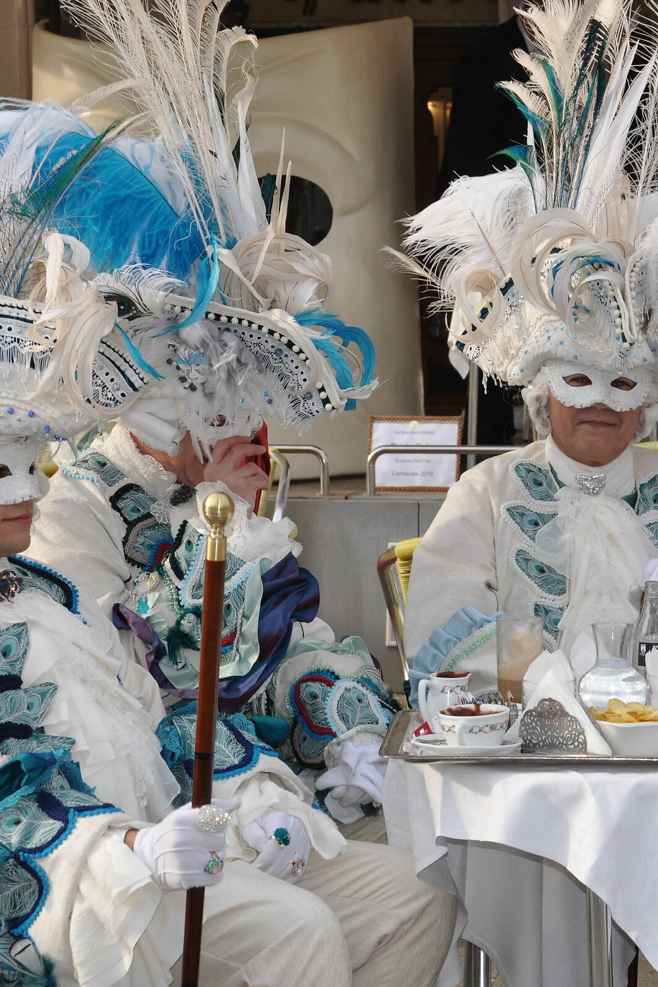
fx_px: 3097
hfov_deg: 12.1
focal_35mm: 113
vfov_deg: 18.1
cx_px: 491
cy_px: 494
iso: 200
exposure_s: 1/200
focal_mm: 50
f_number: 10
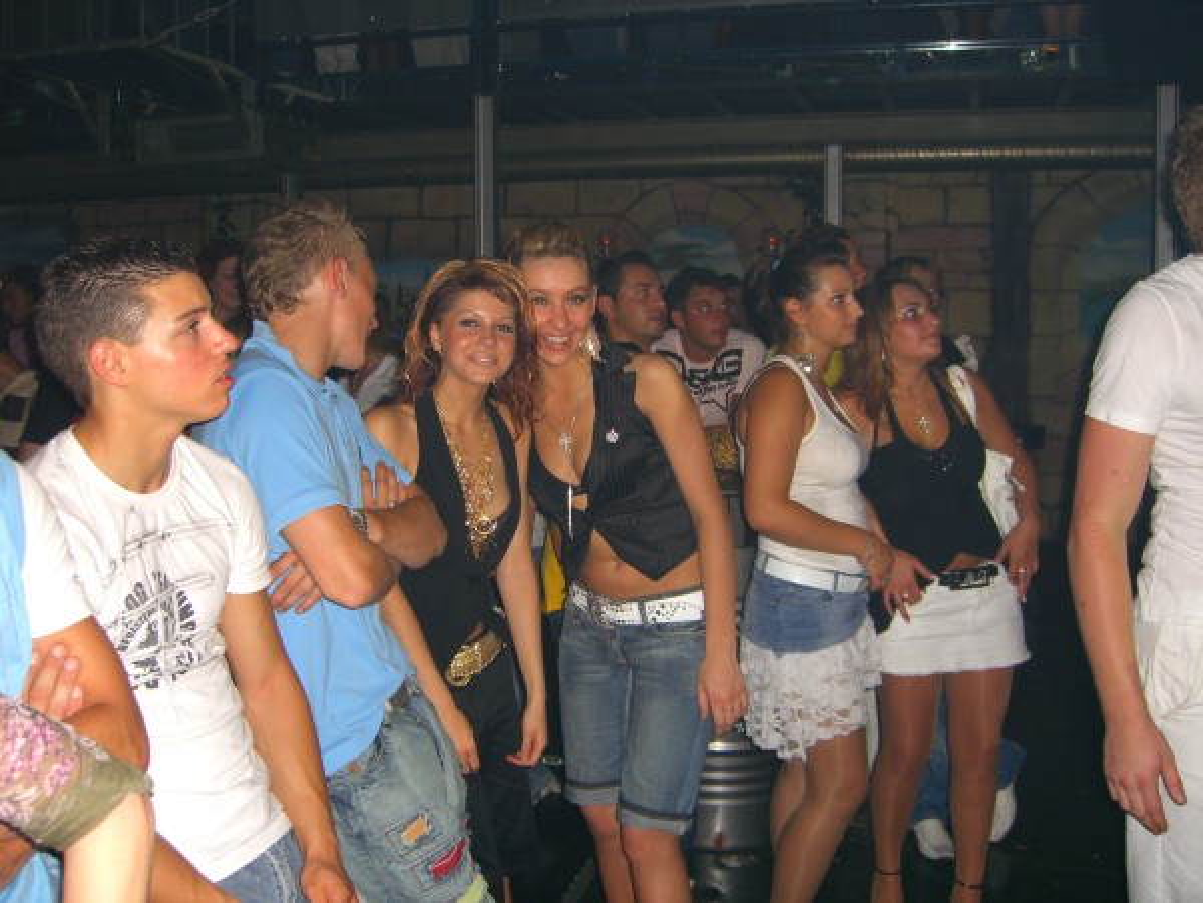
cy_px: 452
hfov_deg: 49.0
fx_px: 1321
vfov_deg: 37.7
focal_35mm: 38
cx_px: 602
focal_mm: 7.9
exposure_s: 1/60
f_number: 2.8
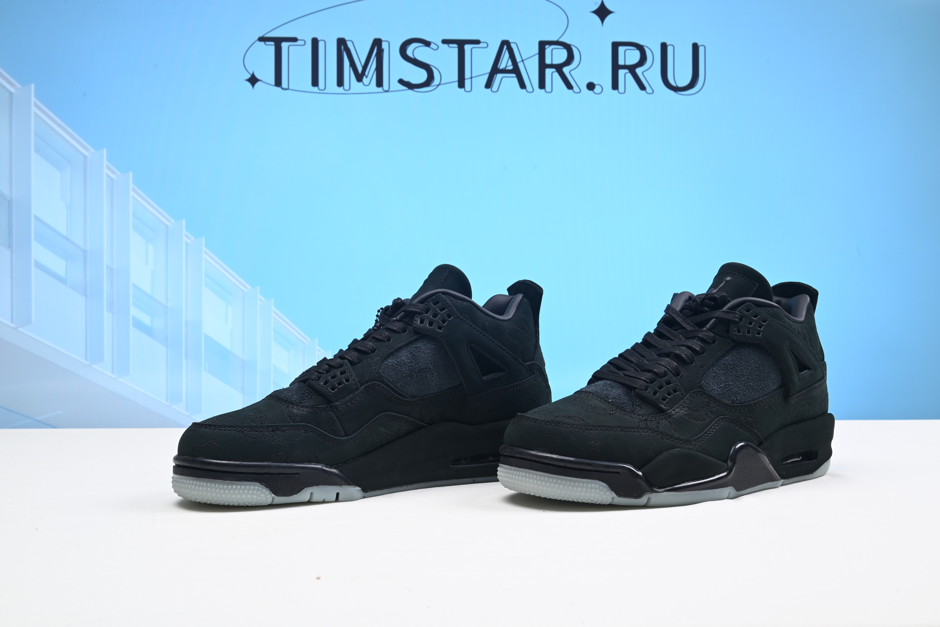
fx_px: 966
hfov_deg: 51.9
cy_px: 314
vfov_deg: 36.0
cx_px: 470
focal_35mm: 37
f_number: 16
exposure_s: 1/2
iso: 100
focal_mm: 37
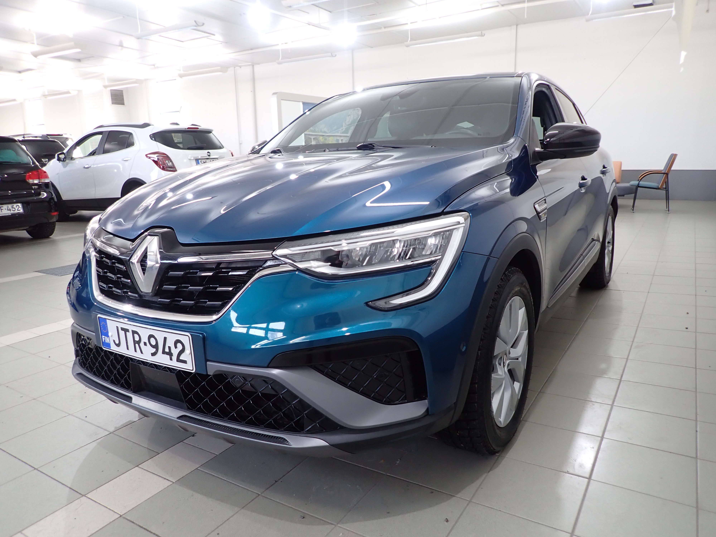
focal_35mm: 25
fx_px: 517
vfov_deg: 54.9
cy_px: 268
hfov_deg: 69.4
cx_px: 358
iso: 200
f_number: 2
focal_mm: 4.5
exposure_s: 1/60
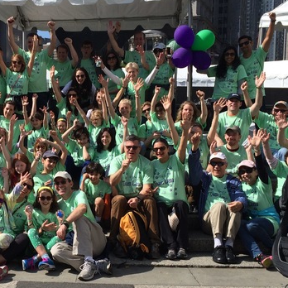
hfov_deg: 31.4
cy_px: 166
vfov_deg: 32.1
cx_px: 61
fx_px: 499
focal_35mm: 53
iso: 32
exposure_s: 1/2415
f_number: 2.2
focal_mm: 4.15
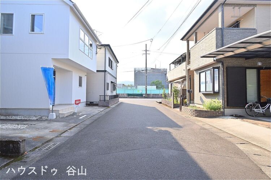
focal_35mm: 15
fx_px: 113
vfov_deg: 77.3
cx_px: 136
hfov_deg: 100.4
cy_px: 90
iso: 200
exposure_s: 1/640
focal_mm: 10
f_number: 9
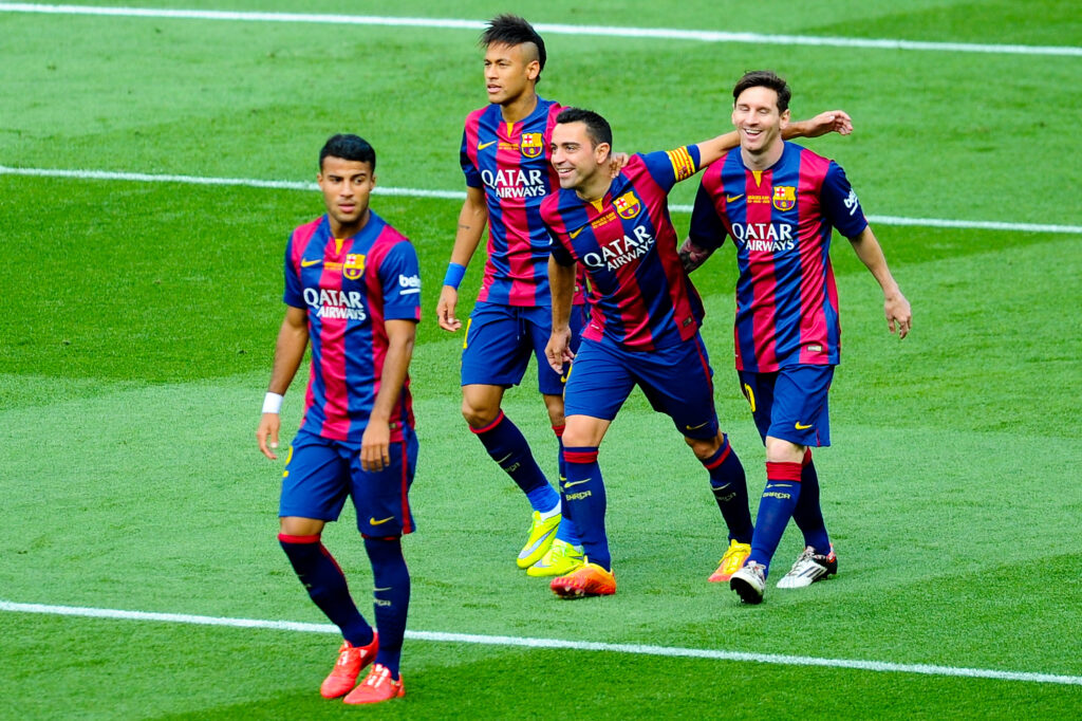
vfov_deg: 3.4
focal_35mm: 400
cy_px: 360
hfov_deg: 5.2
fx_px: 12018
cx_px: 541
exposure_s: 1/1250
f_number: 4
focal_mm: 400
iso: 800
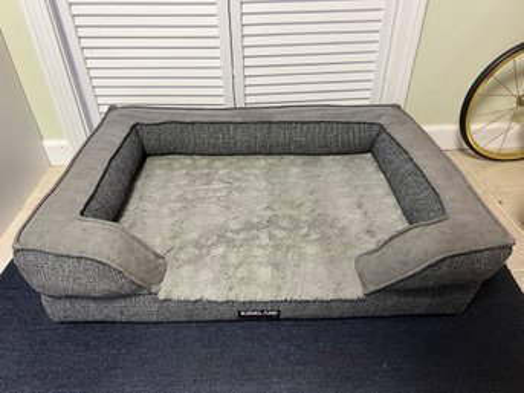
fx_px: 393
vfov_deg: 53.0
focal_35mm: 26
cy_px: 196
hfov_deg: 67.3
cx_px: 262
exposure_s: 1/60
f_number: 1.5
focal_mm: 5.7
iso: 250
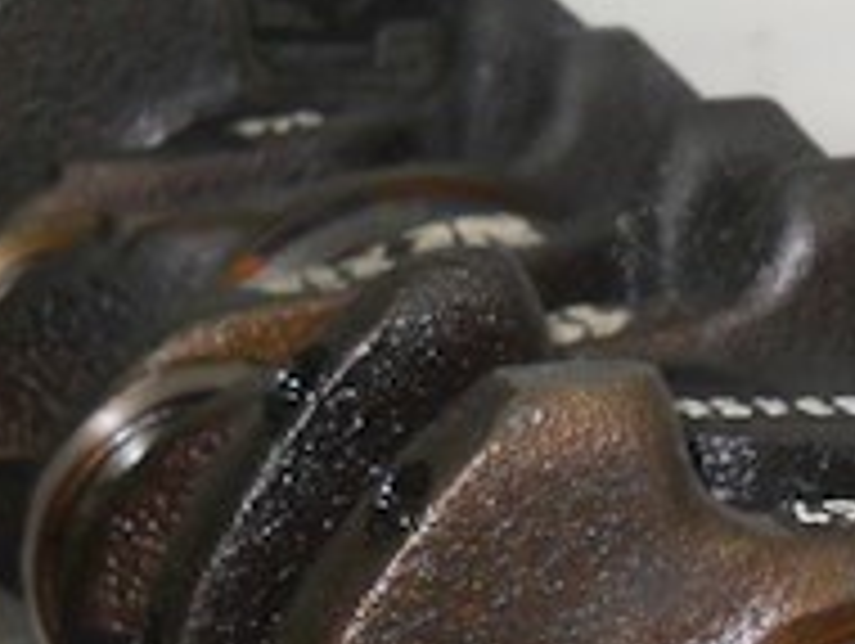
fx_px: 3413
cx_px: 1008
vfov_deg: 10.5
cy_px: 824
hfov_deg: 13.9
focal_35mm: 138
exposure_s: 1/30
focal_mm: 6.72
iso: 200
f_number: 5.5
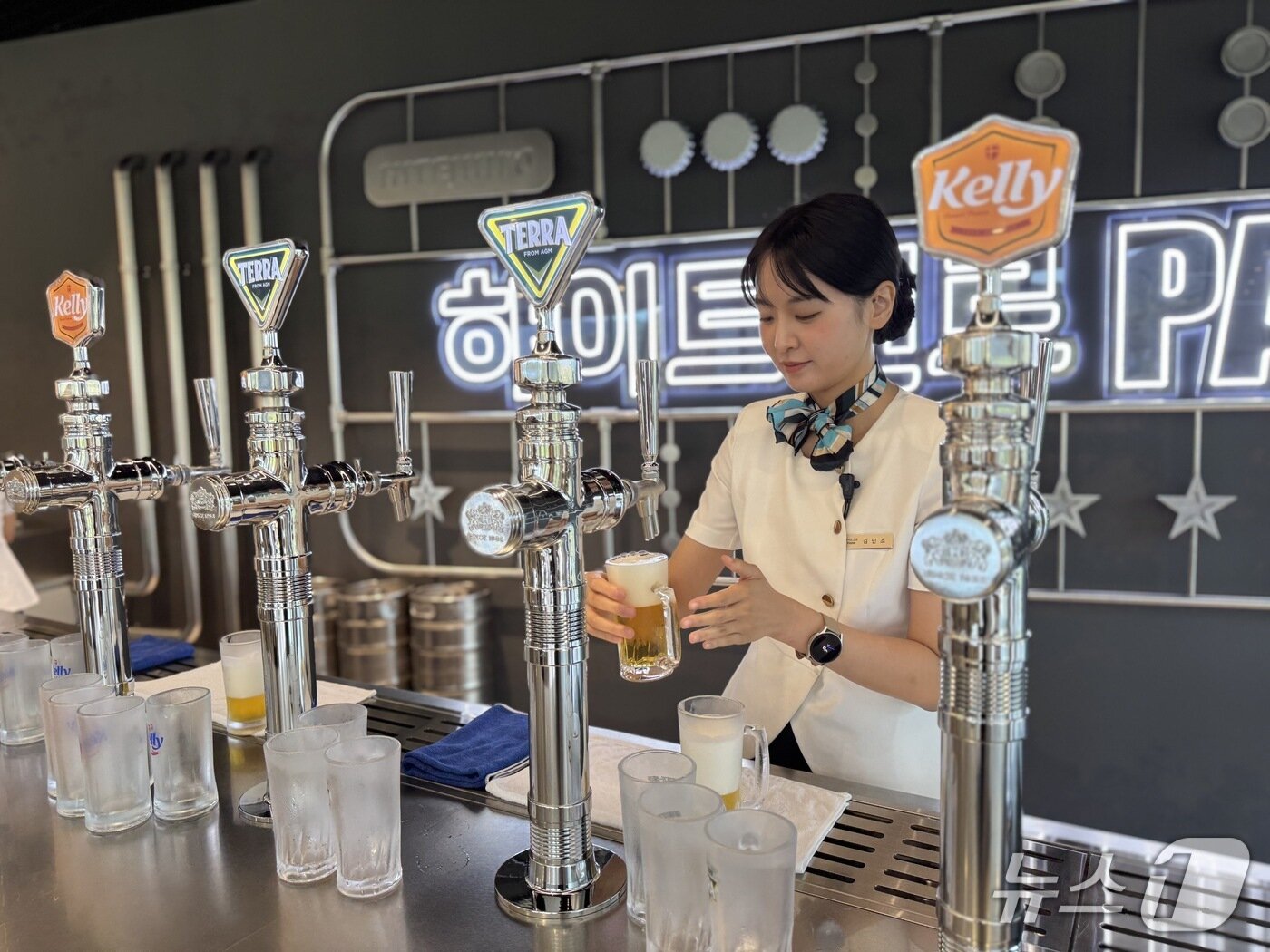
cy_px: 476
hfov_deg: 71.6
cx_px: 635
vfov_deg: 56.8
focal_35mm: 24
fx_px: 881
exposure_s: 1/120
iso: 100
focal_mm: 6.76
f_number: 1.78
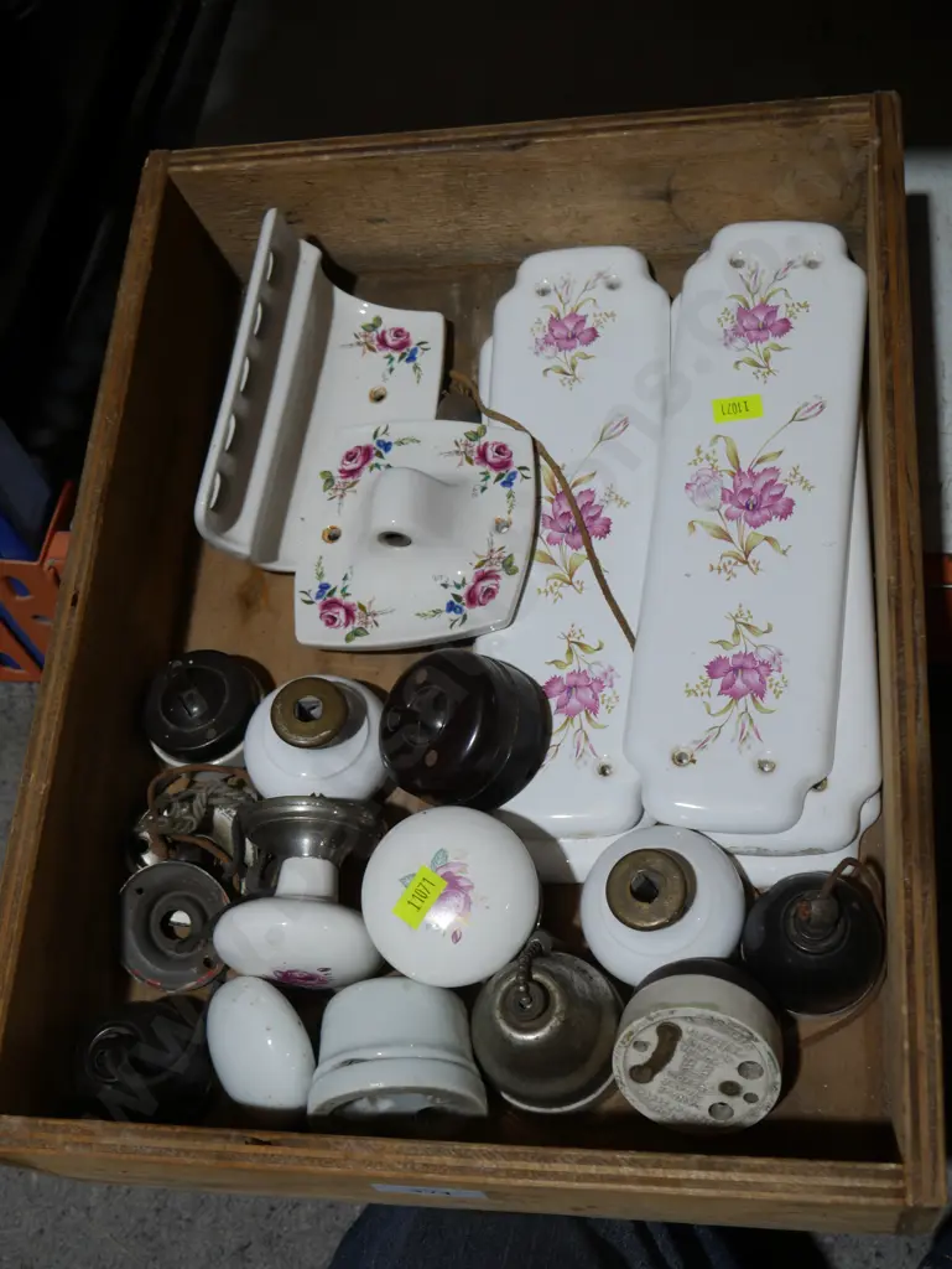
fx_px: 1612
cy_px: 634
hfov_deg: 32.9
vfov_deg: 42.9
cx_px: 476
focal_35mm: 44
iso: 200
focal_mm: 22
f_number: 4.7
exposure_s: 1/60
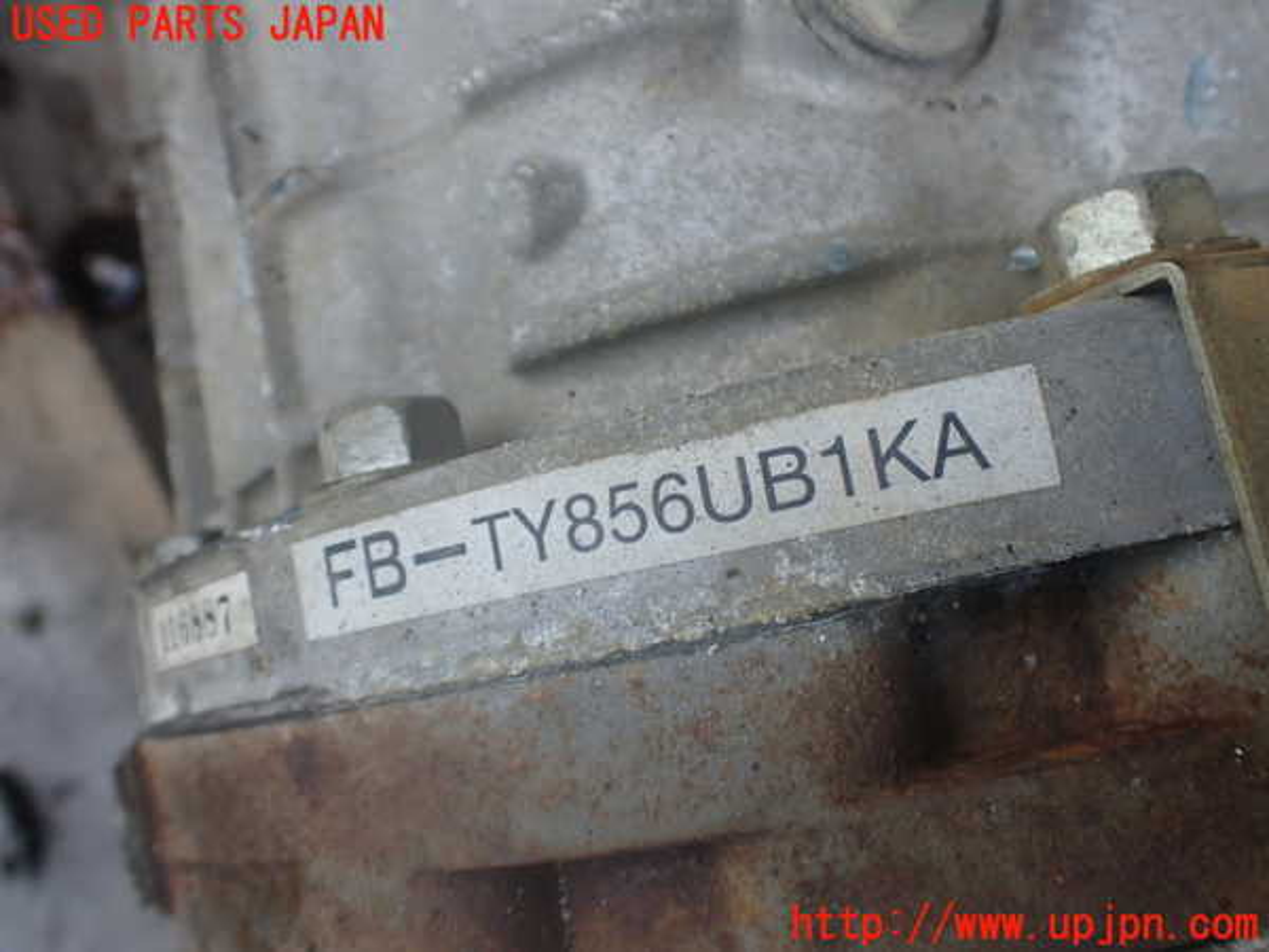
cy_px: 476
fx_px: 1100
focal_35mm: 30
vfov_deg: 46.8
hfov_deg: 60.0
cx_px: 634
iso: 125
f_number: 2.3
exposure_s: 1/125
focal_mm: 5.4
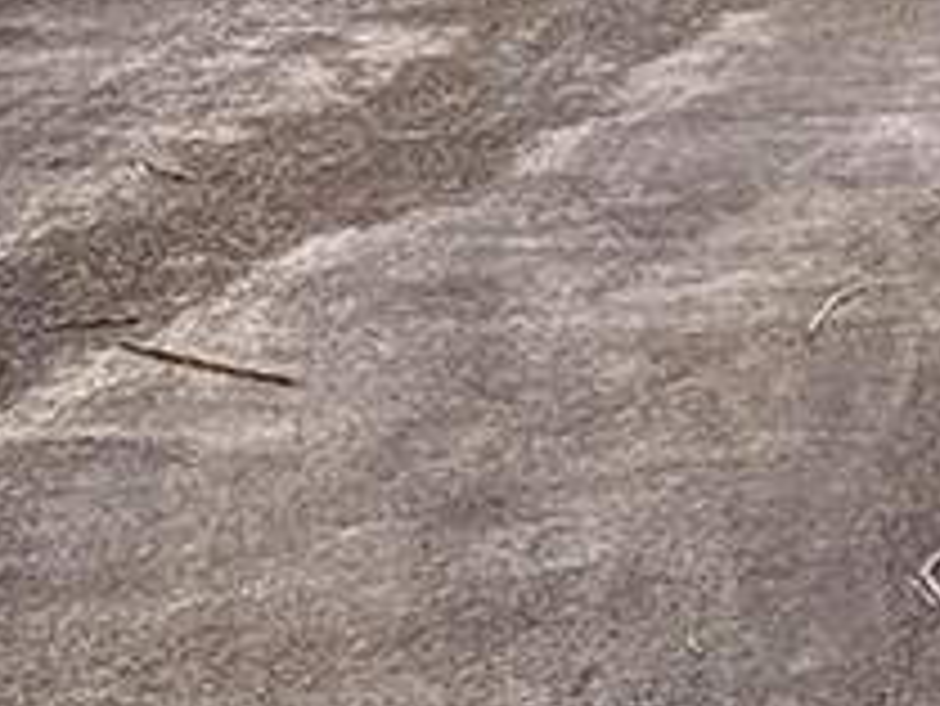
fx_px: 3315
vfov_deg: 11.4
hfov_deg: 13.9
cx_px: 1804
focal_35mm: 122
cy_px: -499
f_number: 2.2
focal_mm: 2.35
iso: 46
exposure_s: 1/694
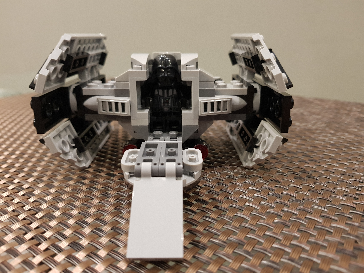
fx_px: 273
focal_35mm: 26
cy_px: 136
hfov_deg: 67.3
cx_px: 182
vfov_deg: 53.1
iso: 250
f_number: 1.7
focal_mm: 4.2
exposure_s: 1/11
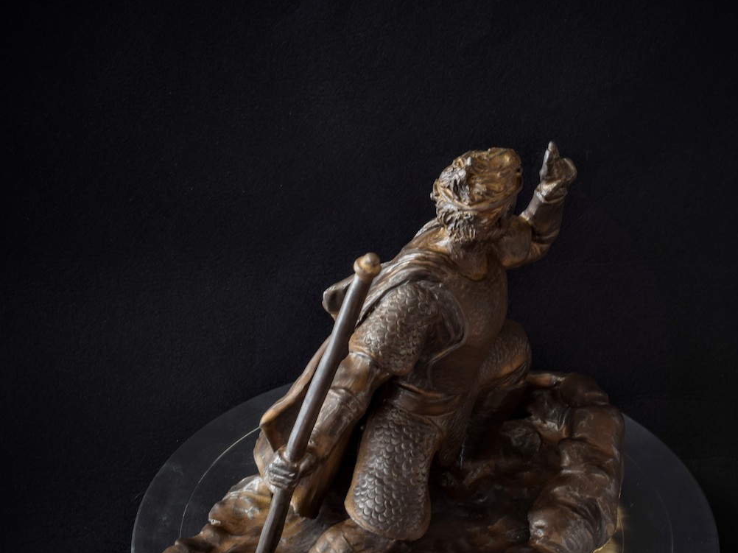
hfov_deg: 18.2
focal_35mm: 108
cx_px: 464
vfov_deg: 13.7
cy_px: 364
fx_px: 2302
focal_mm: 50
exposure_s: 1/2
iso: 100
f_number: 16
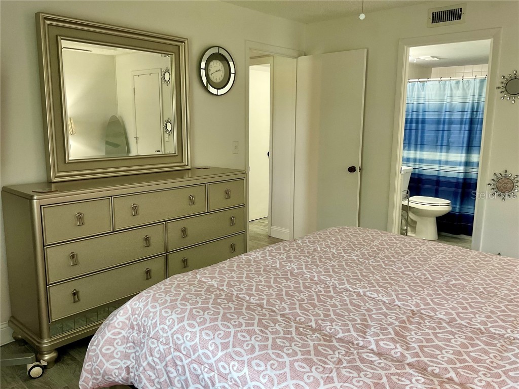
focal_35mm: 29
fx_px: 435
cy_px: 194
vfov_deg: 48.2
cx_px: 260
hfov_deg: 61.7
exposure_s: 1/60
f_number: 1.8
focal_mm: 3
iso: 64
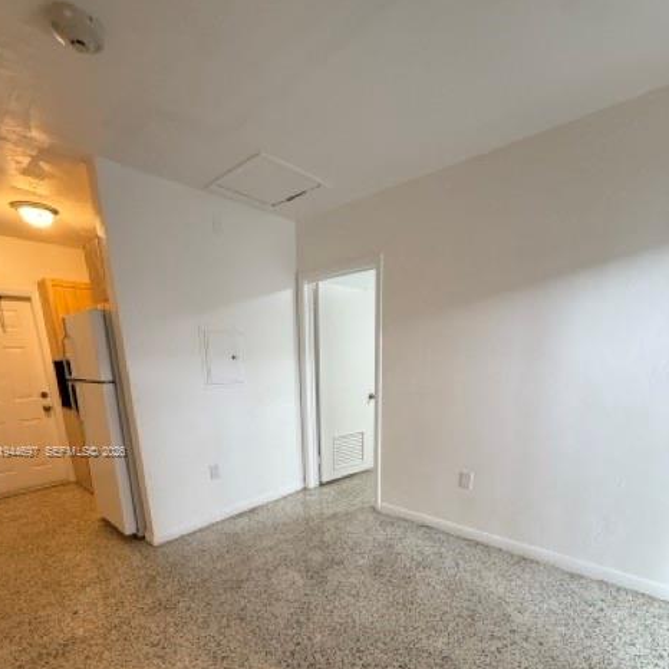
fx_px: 372
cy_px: 452
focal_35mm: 17
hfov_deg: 84.0
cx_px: 327
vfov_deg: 80.8
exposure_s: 1/60
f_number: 2.2
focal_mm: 2.22
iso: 250
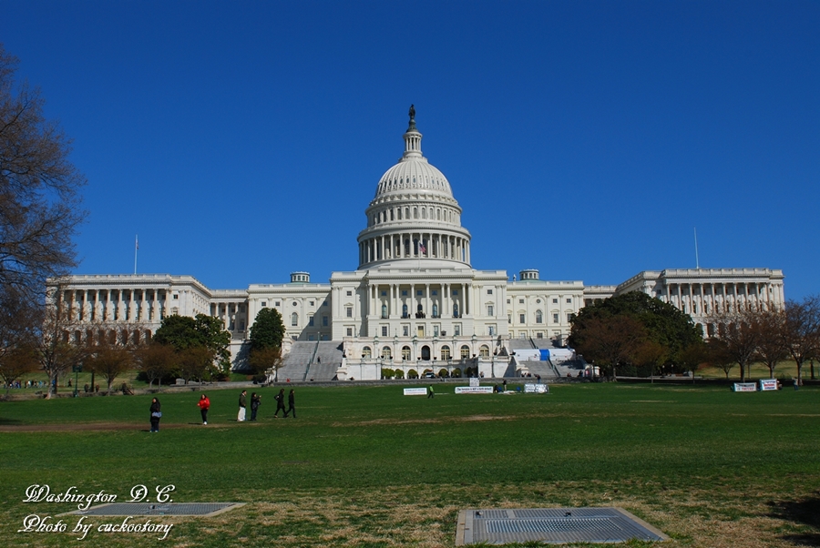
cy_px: 274
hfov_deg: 53.1
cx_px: 410
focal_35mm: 36
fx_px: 821
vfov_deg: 37.0
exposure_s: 1/250
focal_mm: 24
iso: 100
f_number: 11
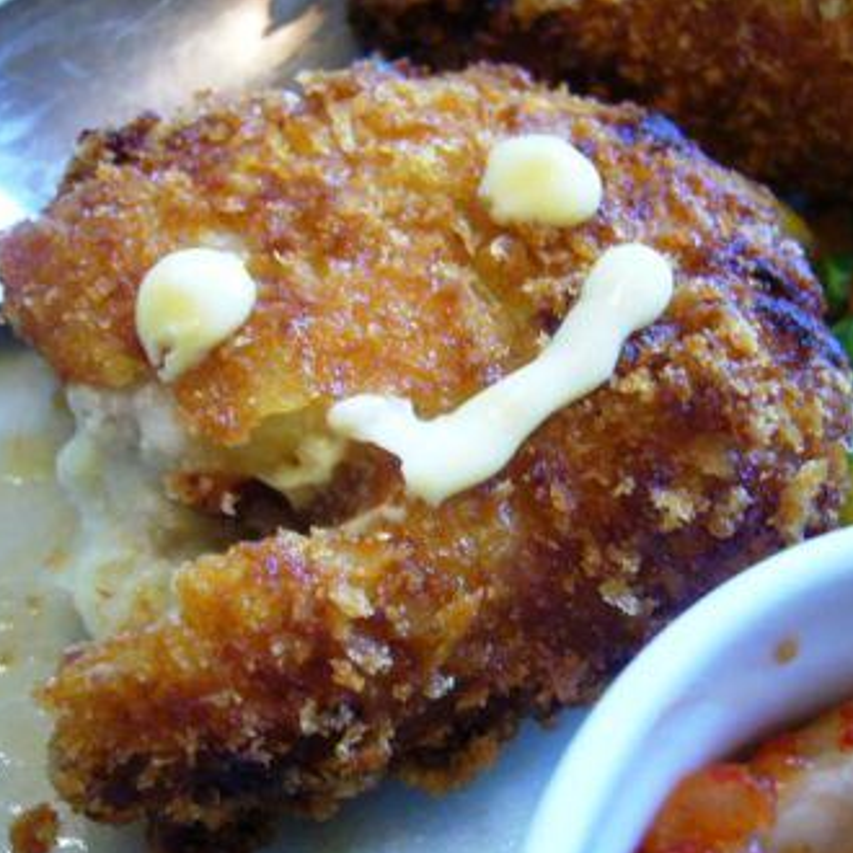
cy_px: 429
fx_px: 1171
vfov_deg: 40.0
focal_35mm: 42
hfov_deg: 40.0
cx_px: 406
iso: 200
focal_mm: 5.8
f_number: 2.8
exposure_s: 1/10
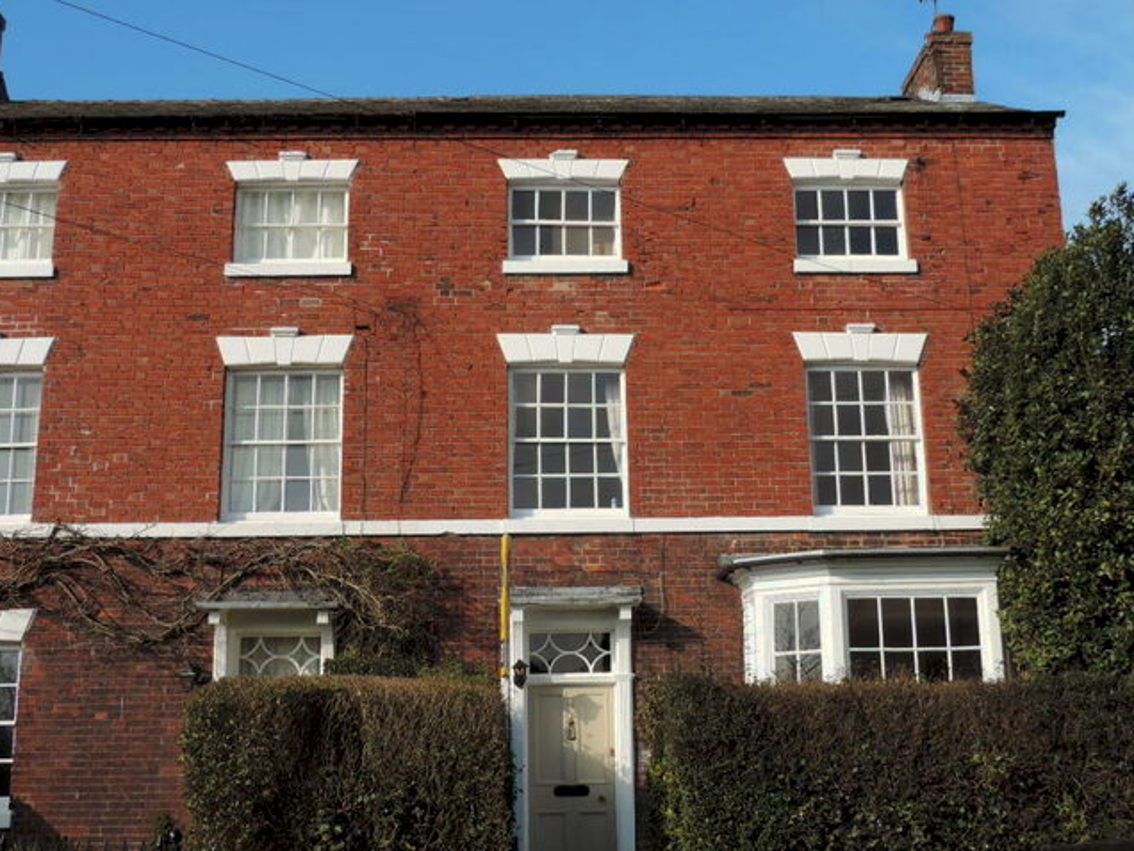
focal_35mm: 44
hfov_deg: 42.9
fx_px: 1441
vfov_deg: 32.9
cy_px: 411
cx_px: 585
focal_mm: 7.1
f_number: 3.3
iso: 80
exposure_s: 1/800
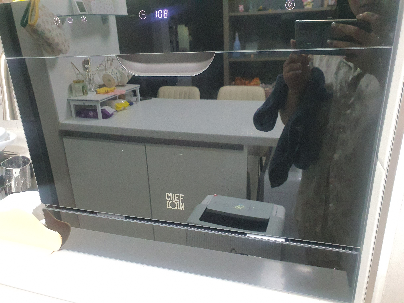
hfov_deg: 67.3
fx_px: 303
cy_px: 152
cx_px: 202
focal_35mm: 26
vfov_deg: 53.1
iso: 640
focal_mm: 4.3
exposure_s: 1/40
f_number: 2.4
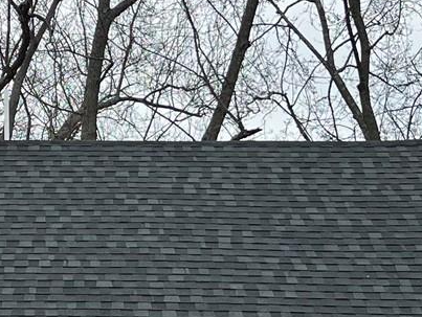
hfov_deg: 14.7
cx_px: 29
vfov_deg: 11.2
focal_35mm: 132
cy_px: 223
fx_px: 1611
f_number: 1.5
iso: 50
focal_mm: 5.7
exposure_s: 1/965
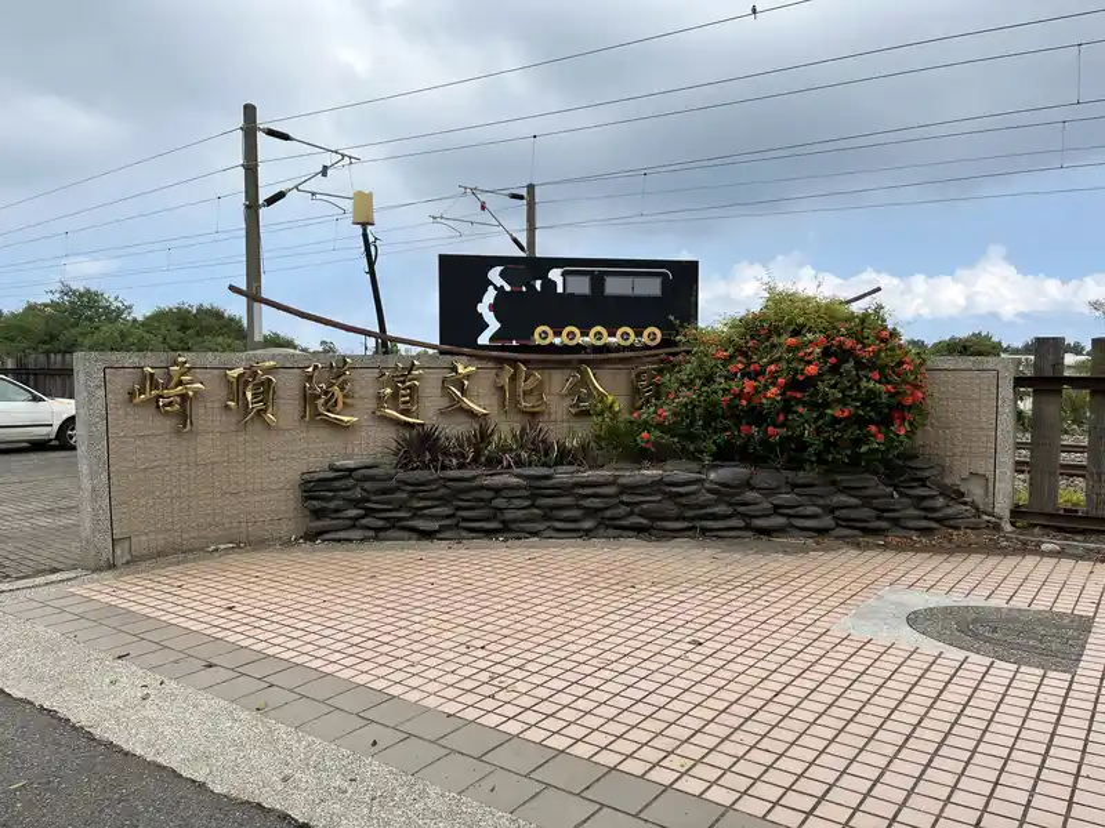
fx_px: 830
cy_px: 414
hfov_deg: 67.3
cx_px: 552
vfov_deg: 53.1
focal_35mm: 26
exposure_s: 1/1458
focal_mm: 5.1
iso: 50
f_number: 1.6
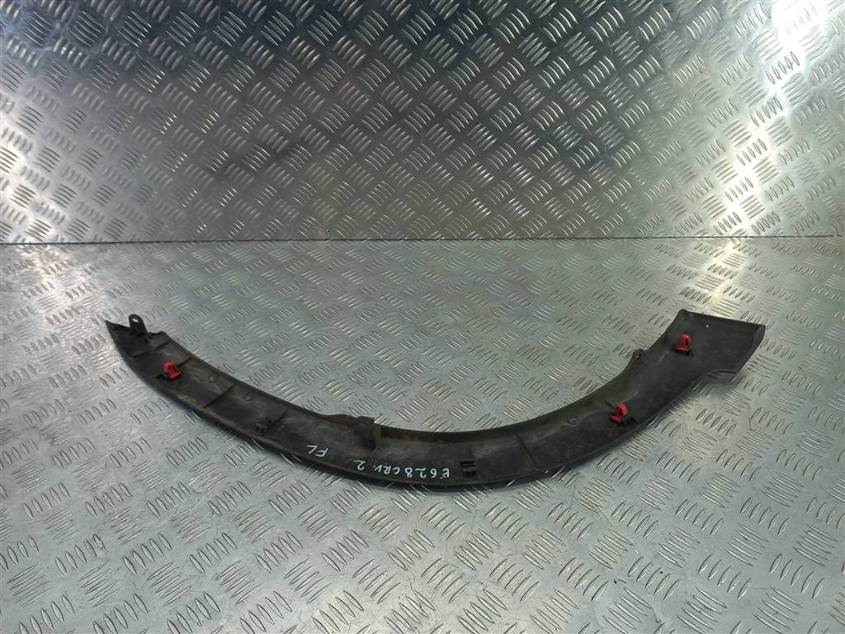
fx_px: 610
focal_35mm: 25
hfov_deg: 69.4
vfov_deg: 54.9
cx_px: 422
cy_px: 317
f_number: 1.8
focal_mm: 4.6
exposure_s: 1/50
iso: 50
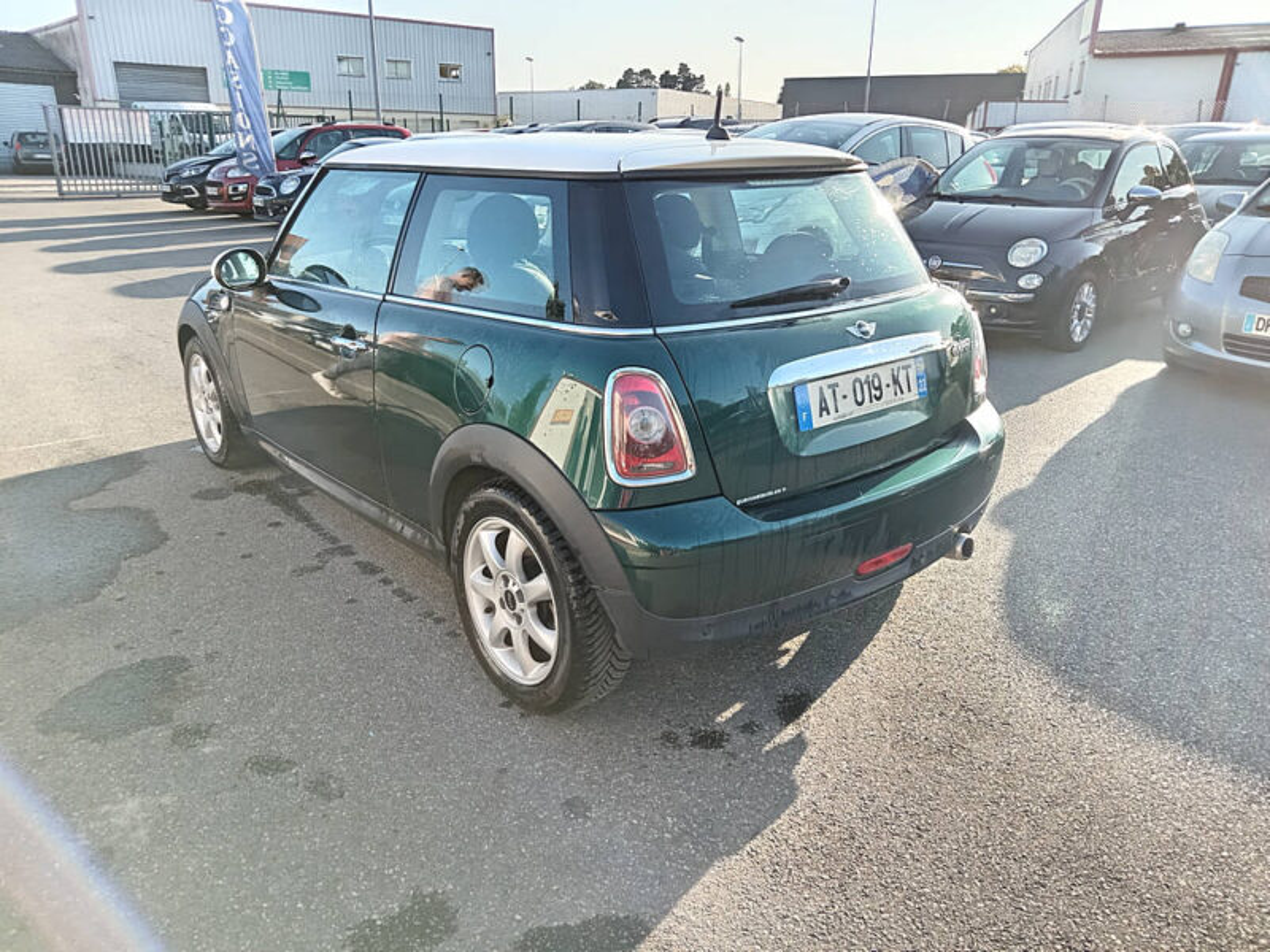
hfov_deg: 69.4
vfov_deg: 54.9
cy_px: 476
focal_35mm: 25
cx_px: 635
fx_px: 917
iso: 101
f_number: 1.8
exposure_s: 1/109
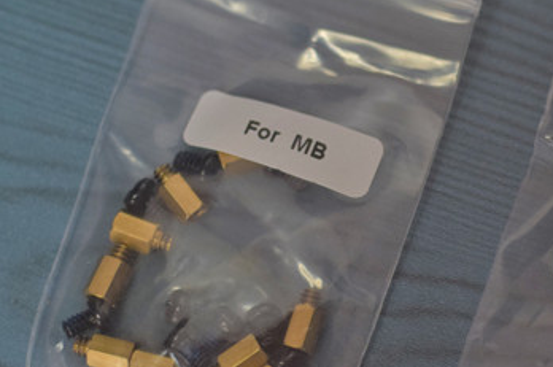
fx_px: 2316
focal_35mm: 151
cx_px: 454
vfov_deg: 9.1
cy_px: 202
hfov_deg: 13.5
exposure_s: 1/60
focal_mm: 50
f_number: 2.8
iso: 800
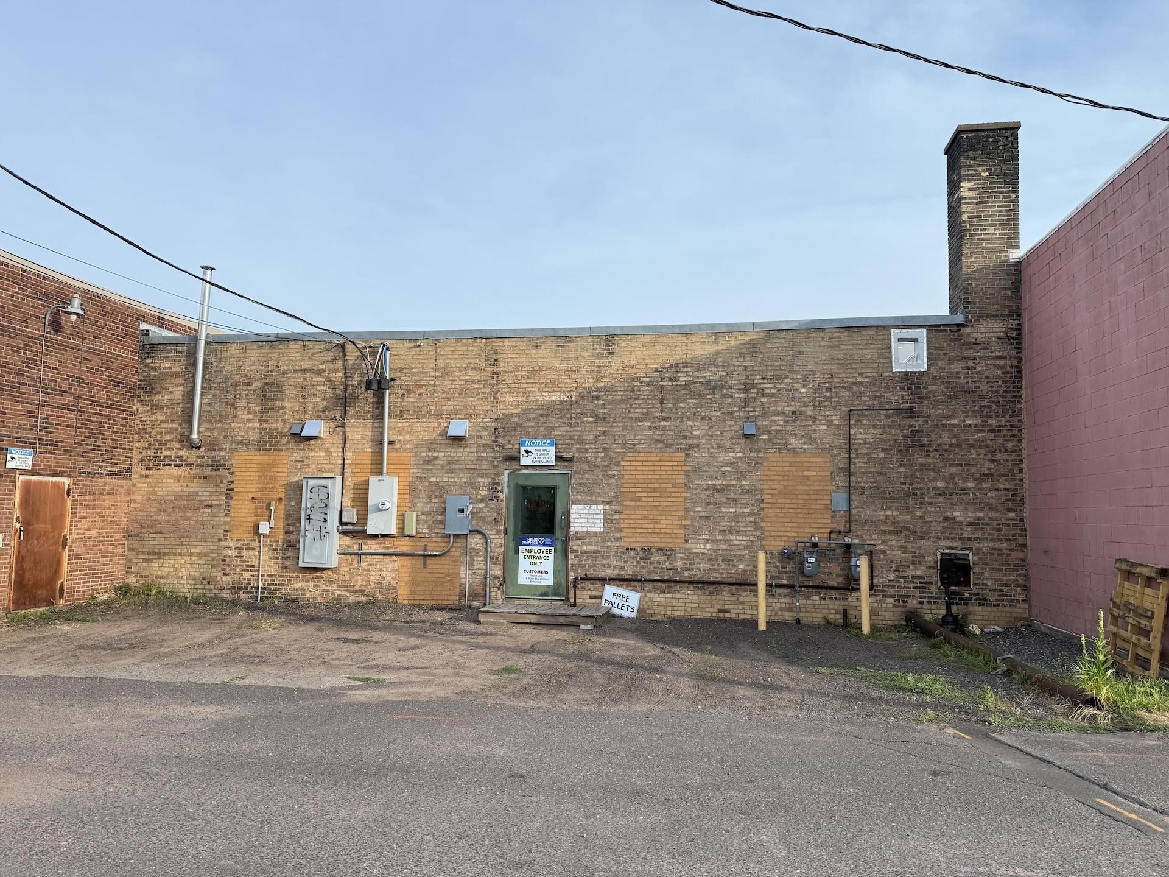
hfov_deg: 71.6
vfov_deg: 56.8
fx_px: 810
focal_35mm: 24
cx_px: 584
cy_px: 438
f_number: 1.78
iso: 80
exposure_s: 1/1464
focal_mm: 6.76
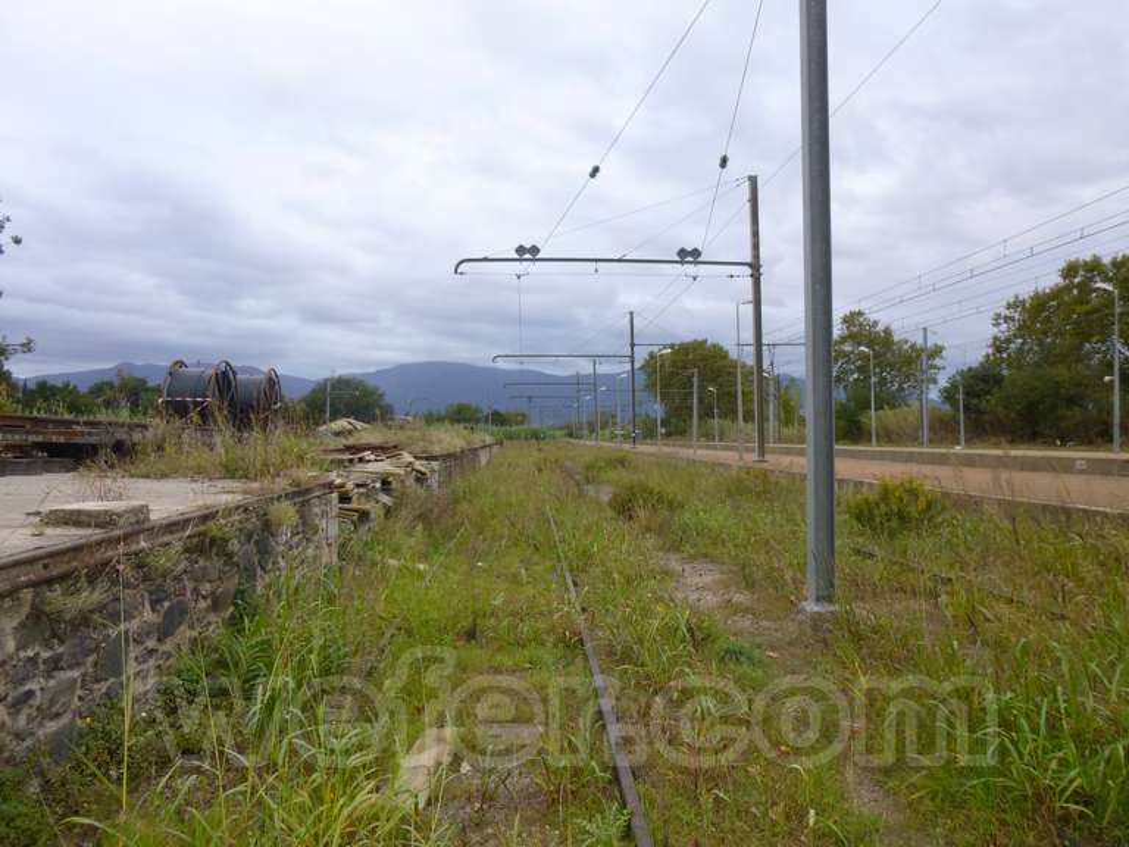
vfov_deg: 54.9
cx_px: 564
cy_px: 424
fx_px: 815
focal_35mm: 25
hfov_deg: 69.4
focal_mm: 4.5
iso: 100
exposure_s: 1/100
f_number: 3.1
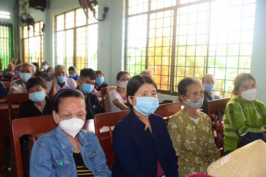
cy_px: 88
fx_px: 222
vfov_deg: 43.6
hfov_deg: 61.9
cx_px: 133
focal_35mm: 30
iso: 500
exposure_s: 1/160
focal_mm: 30
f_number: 4
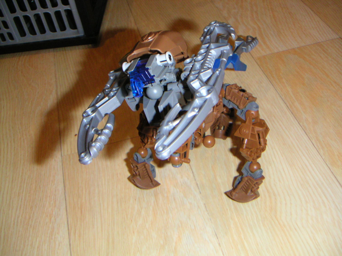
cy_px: 128
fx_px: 385
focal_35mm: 39
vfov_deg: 36.8
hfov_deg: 47.9
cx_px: 171
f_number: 6.7
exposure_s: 1/45
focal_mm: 5.1
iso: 200
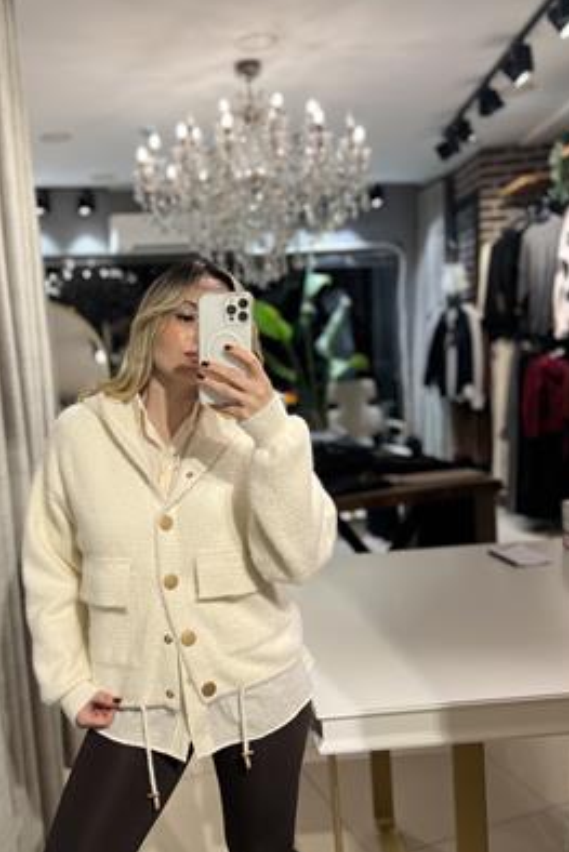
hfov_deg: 40.9
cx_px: 214
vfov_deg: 58.7
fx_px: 758
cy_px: 422
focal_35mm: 32
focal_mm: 5.7
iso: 32
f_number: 1.5
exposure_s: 1/108
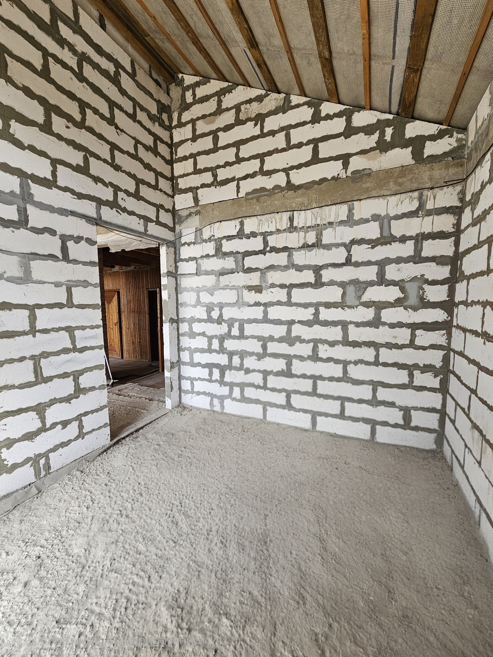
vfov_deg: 106.2
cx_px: 246
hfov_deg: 89.9
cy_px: 328
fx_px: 247
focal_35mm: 13
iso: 80
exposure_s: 1/101
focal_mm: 2.2
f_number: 2.2
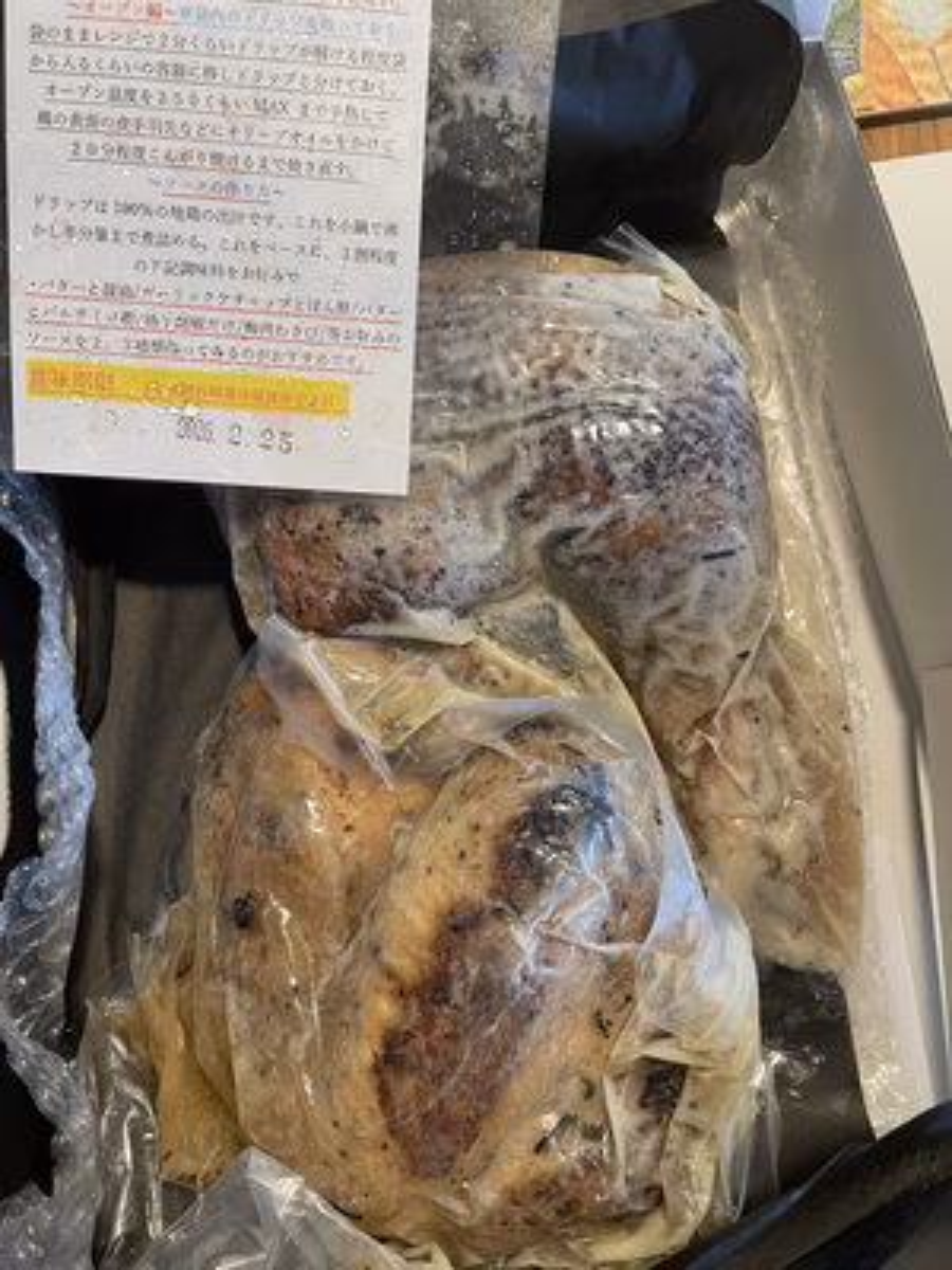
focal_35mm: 26
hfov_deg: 53.1
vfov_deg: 67.3
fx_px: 953
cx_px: 476
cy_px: 635
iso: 100
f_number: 1.6
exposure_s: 1/50
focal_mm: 4.2
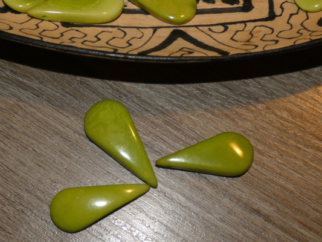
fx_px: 493
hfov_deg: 36.2
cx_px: 161
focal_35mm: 53
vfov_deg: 27.5
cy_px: 121
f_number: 3.9
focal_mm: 9.5
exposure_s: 1/125
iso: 400
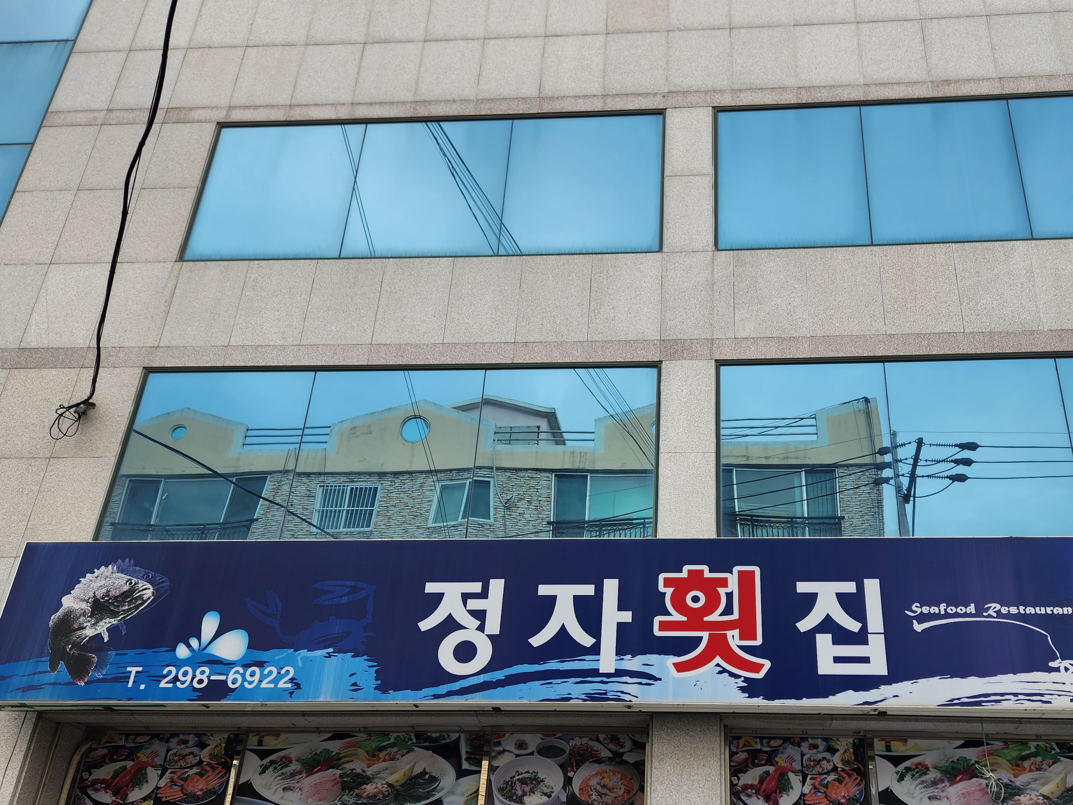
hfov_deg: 57.9
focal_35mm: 31
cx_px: 644
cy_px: 525
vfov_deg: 44.9
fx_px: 961
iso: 20
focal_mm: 5.4
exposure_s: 1/269
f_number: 1.8
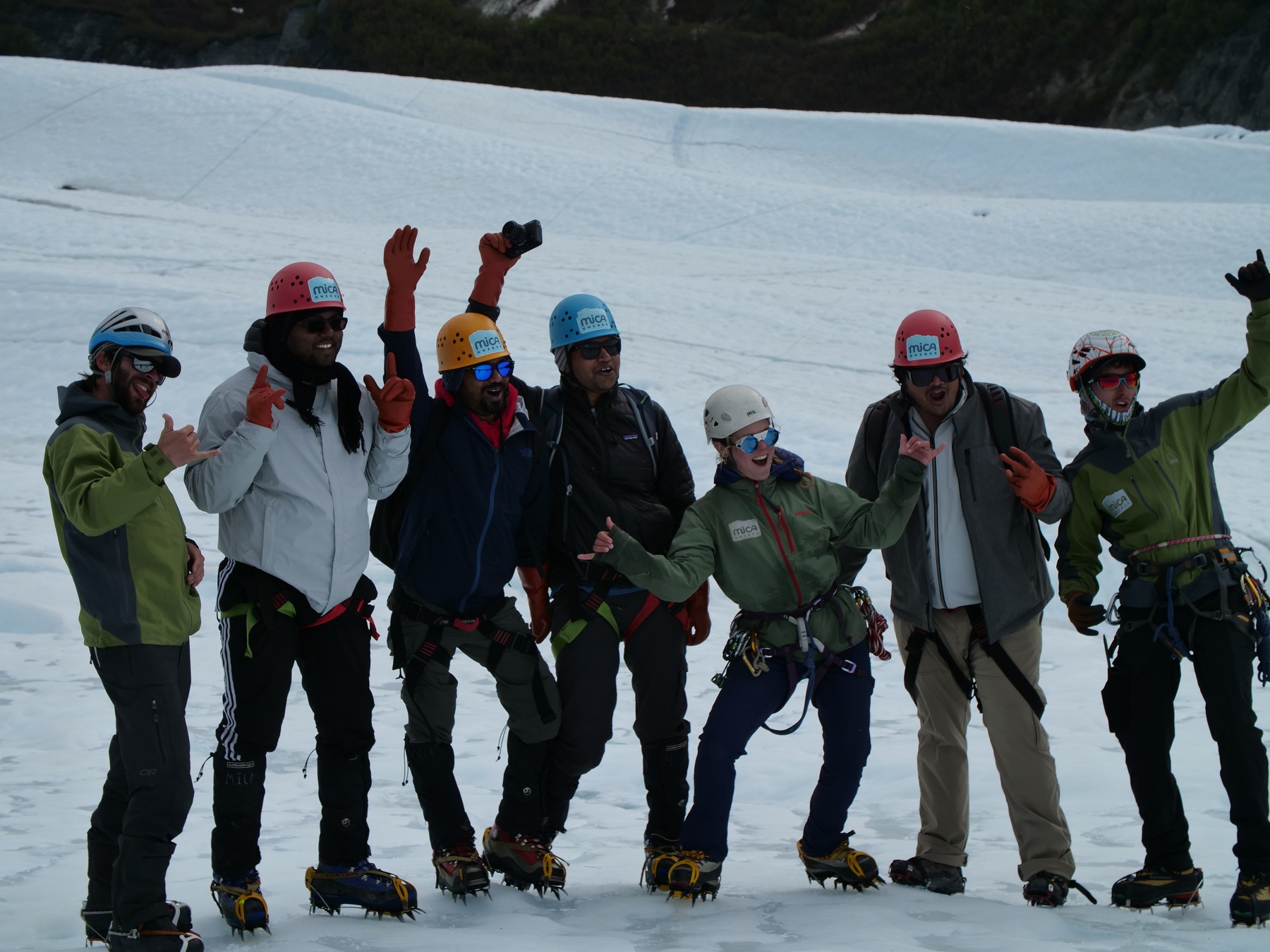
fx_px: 3229
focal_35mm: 88
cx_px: 635
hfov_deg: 22.3
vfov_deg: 16.8
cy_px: 476
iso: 200
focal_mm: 44
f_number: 7.1
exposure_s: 1/1000
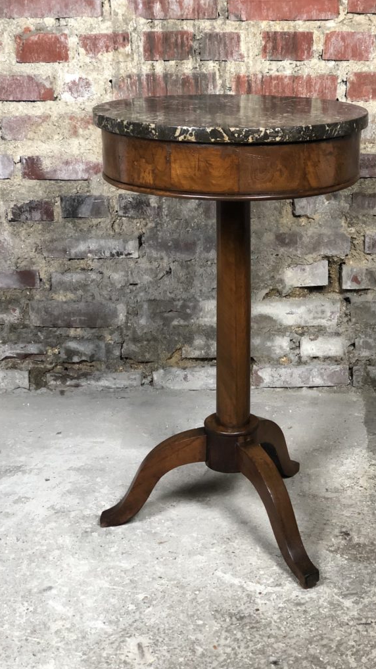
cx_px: 245
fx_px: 1011
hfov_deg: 21.0
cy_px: 334
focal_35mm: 57
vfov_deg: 36.6
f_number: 2.4
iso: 125
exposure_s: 1/25
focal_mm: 6
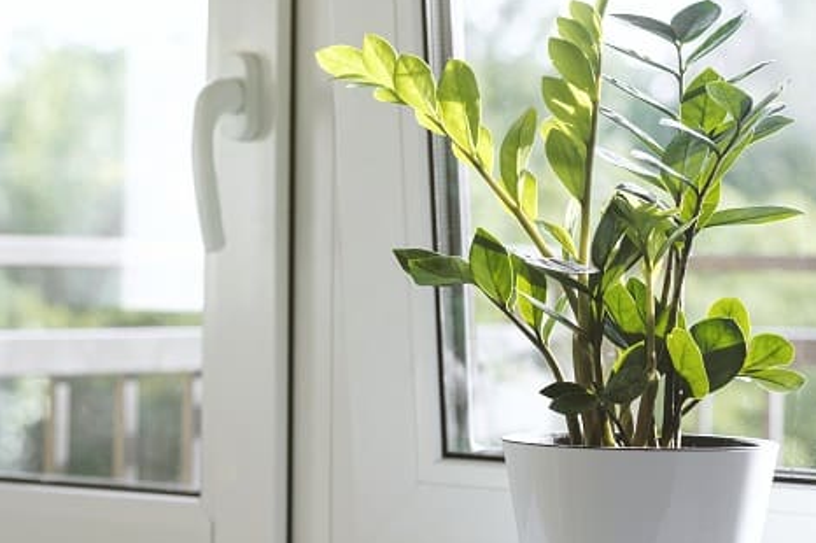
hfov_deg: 17.7
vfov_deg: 11.8
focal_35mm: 116
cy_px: 256
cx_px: 412
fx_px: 2627
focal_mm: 60
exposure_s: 1/240
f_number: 4
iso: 200
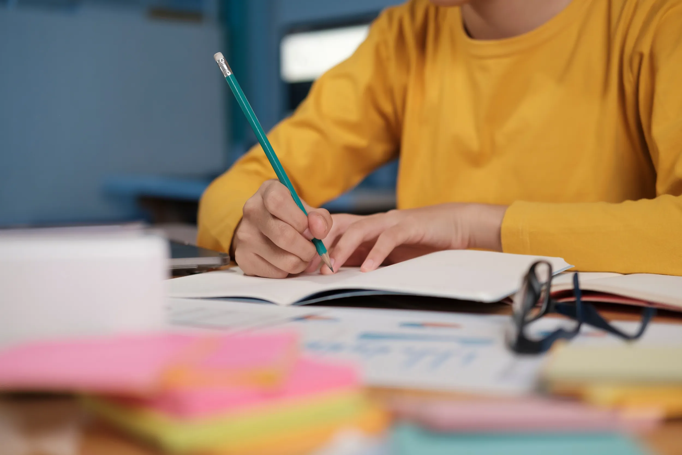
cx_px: 341
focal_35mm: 53
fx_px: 1004
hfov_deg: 37.5
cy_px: 228
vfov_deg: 25.5
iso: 500
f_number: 2
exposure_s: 1/50
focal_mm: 35
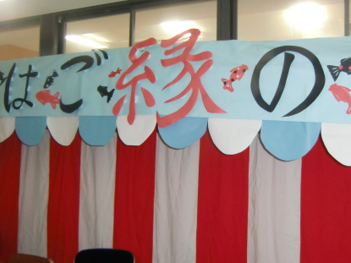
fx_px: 375
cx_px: 194
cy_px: 131
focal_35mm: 37
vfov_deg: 38.6
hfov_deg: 50.1
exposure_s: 1/60
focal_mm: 4.3
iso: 400
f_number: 3.2
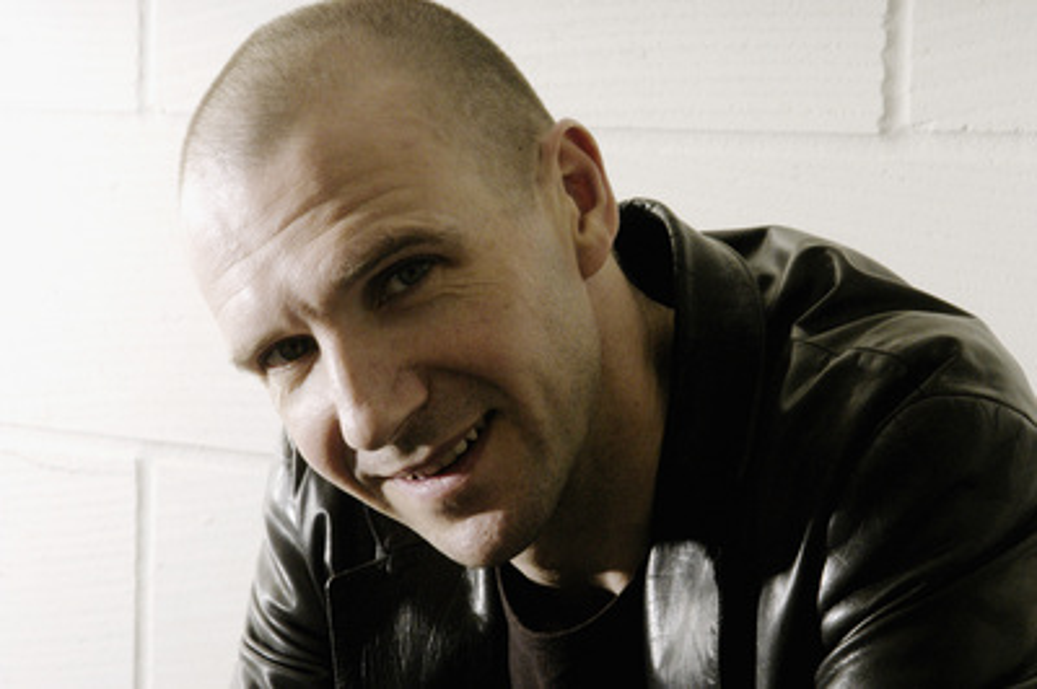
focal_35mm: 123
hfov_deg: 16.7
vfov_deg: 11.1
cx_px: 518
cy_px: 344
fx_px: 3540
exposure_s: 1/200
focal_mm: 82
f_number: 16
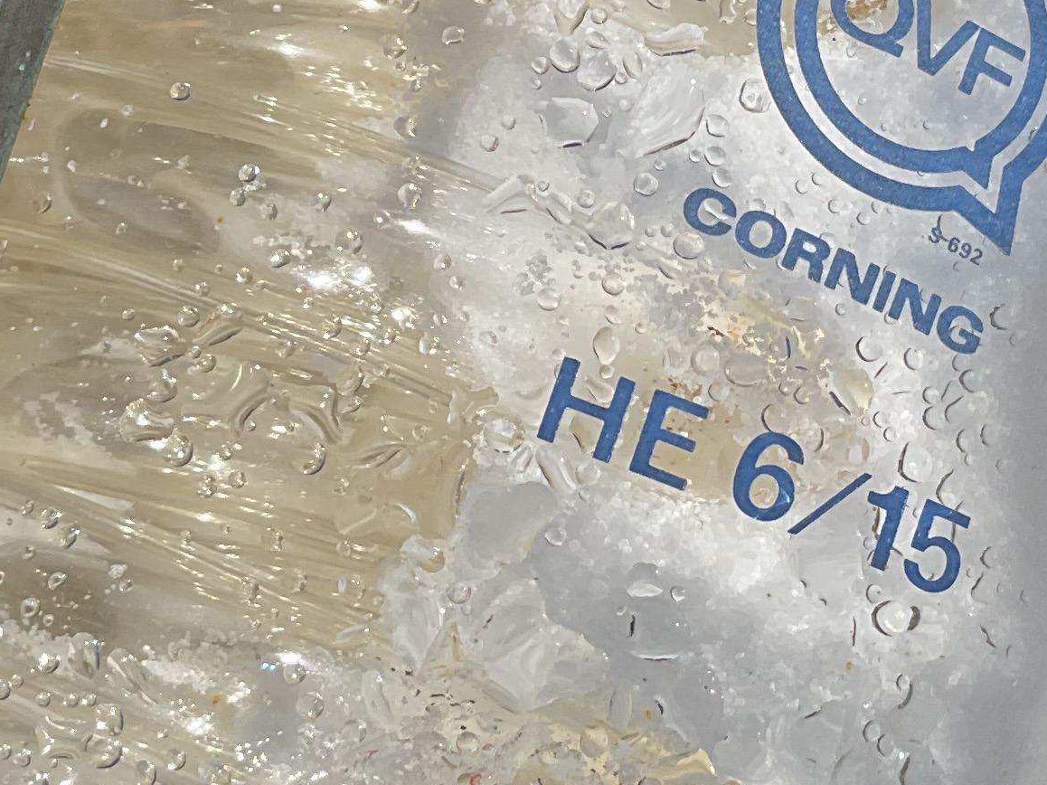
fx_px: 3054
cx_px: 647
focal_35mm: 101
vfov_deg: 14.6
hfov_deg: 19.4
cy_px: 487
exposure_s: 1/3788
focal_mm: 3
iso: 16
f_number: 1.8
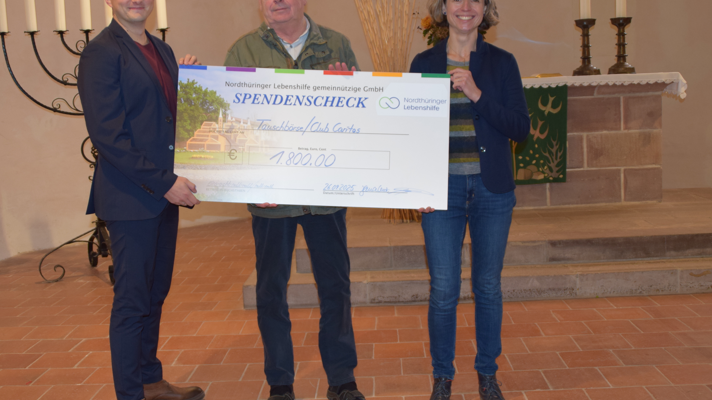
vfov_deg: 28.3
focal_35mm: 42
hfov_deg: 48.3
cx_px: 325
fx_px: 793
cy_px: 166
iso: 720
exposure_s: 1/60
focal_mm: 22
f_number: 3.5
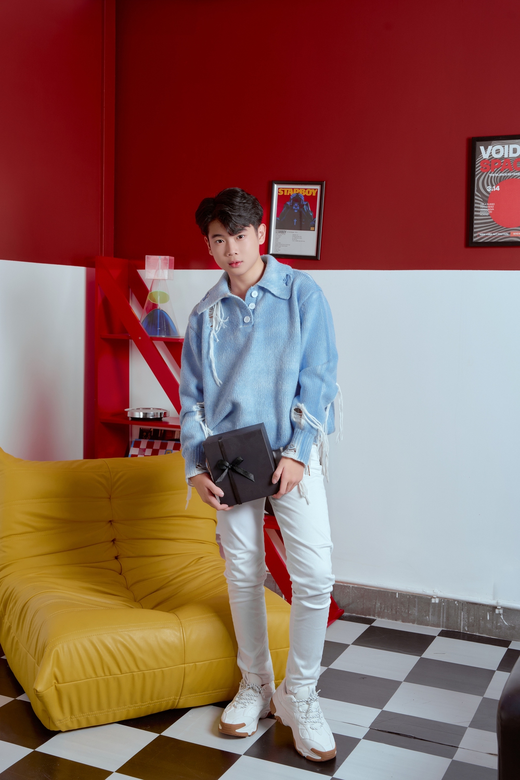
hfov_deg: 31.9
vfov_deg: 46.4
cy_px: 390
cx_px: 260
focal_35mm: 42
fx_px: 910
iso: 200
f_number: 7.1
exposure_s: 1/125
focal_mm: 42
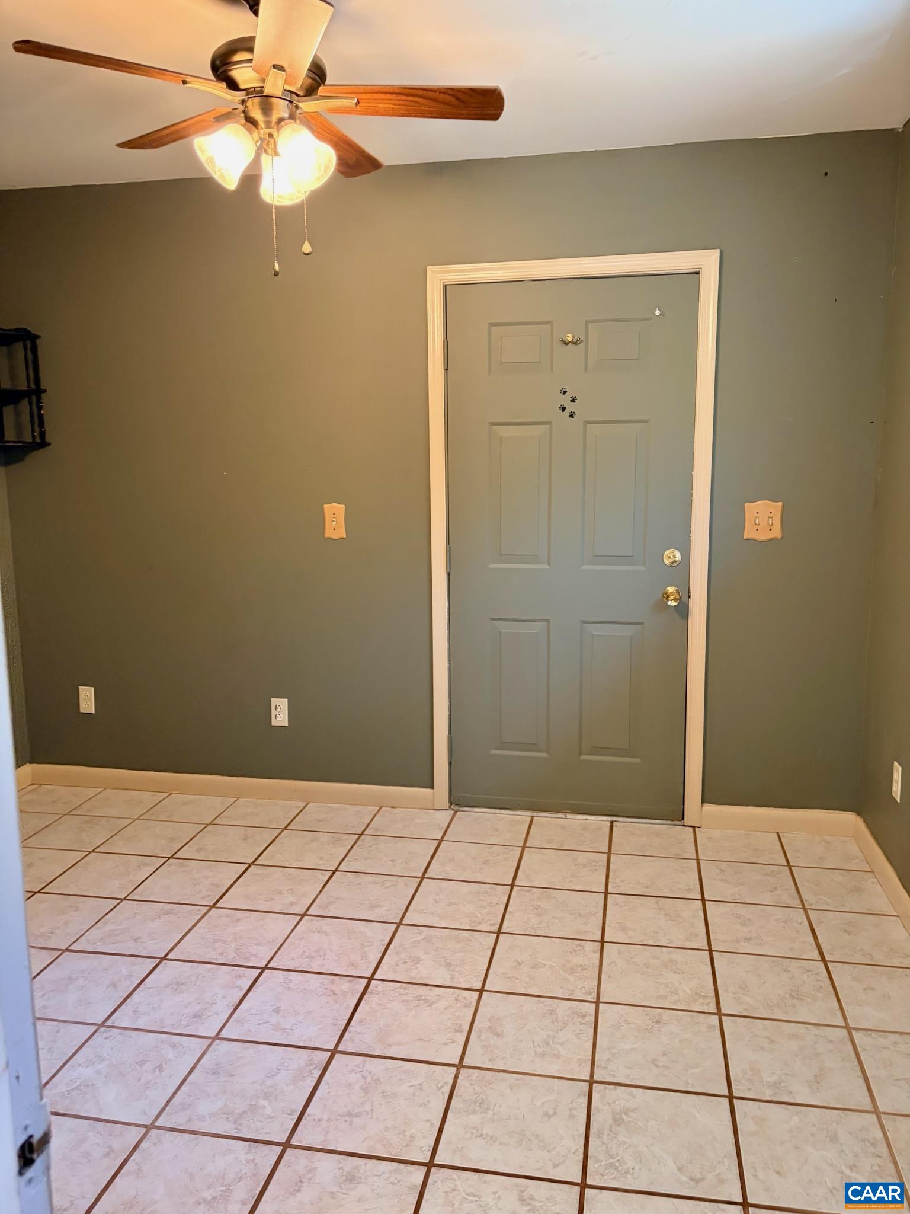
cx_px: 455
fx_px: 911
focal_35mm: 26
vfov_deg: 67.3
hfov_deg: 53.1
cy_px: 607
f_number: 1.6
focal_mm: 5.96
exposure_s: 1/60
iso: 250
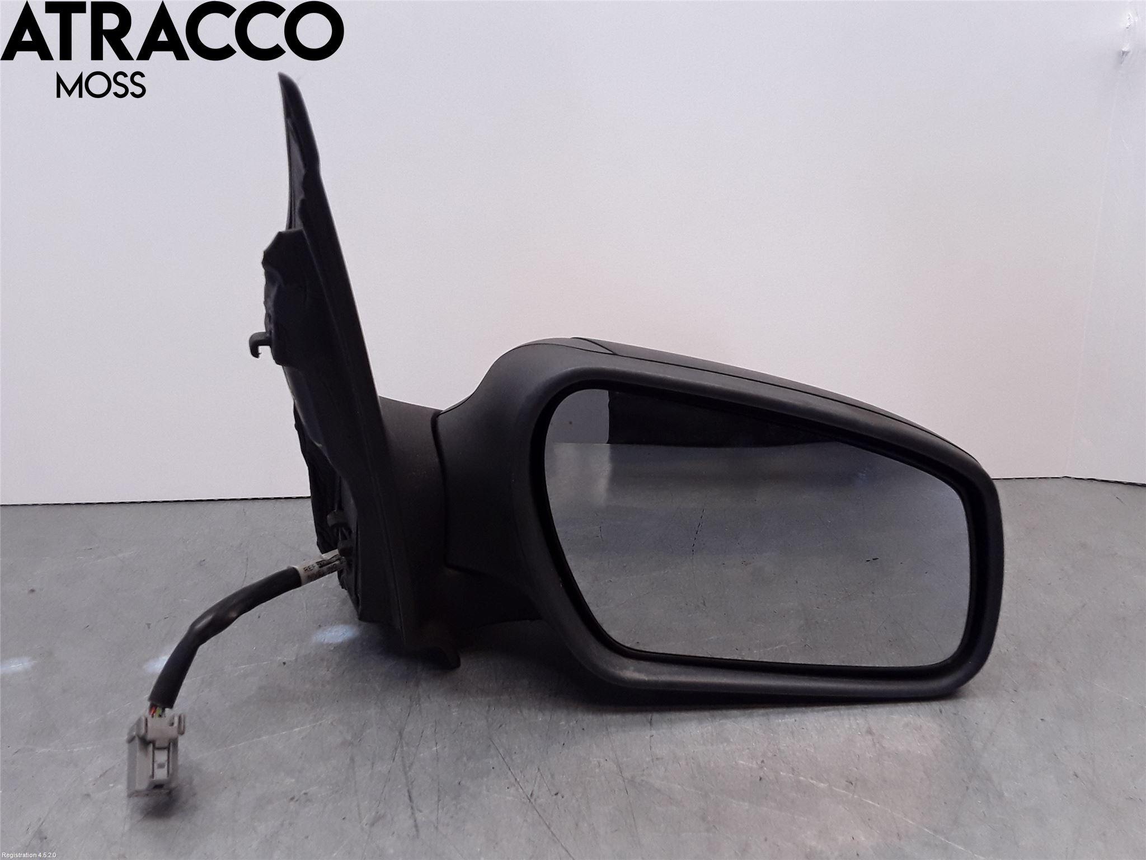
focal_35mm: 28
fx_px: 927
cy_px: 430
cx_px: 573
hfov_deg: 63.4
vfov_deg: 49.7
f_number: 1.9
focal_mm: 2.91
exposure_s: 1/177
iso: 100
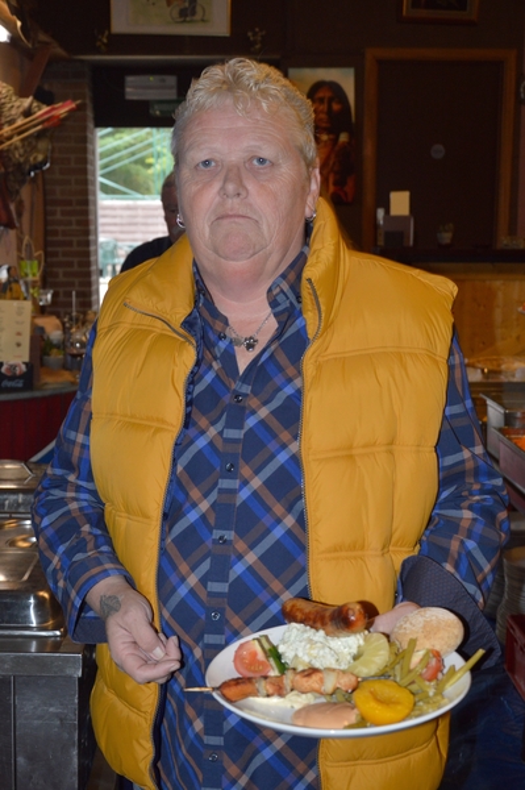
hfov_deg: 28.0
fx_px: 1052
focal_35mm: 48
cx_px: 262
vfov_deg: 41.1
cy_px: 395
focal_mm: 32
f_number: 4.2
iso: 800
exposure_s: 1/60
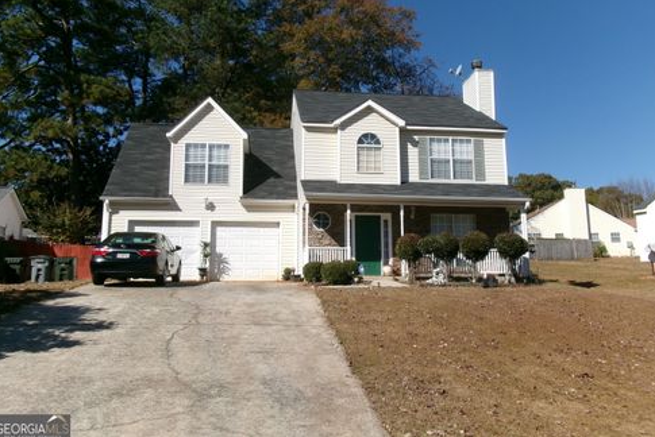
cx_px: 332
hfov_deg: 61.9
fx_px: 546
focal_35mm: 30
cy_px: 187
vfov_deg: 43.5
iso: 100
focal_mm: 5.1
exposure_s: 1/160
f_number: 10.8
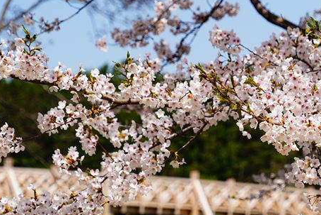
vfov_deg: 5.4
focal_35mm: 257
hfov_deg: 8.0
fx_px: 2292
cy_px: 119
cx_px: 273
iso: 125
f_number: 8
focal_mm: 146
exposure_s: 1/350
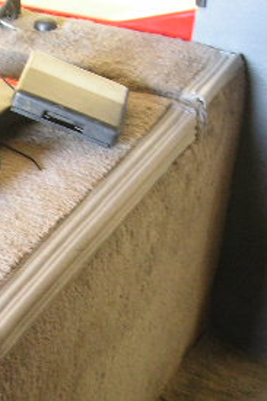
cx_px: -44
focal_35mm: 92
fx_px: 1025
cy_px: 334
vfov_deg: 21.8
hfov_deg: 14.4
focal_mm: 7.8
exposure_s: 1/10
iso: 200
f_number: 2.8
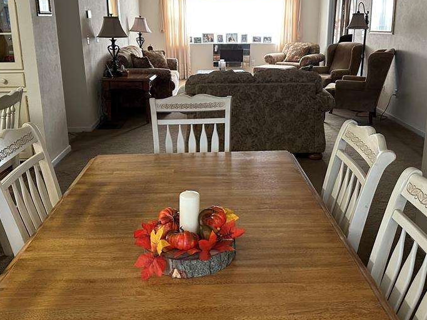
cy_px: 132
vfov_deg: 39.5
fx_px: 444
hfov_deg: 51.4
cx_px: 221
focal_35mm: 36
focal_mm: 6.86
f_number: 1.78
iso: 320
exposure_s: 1/60
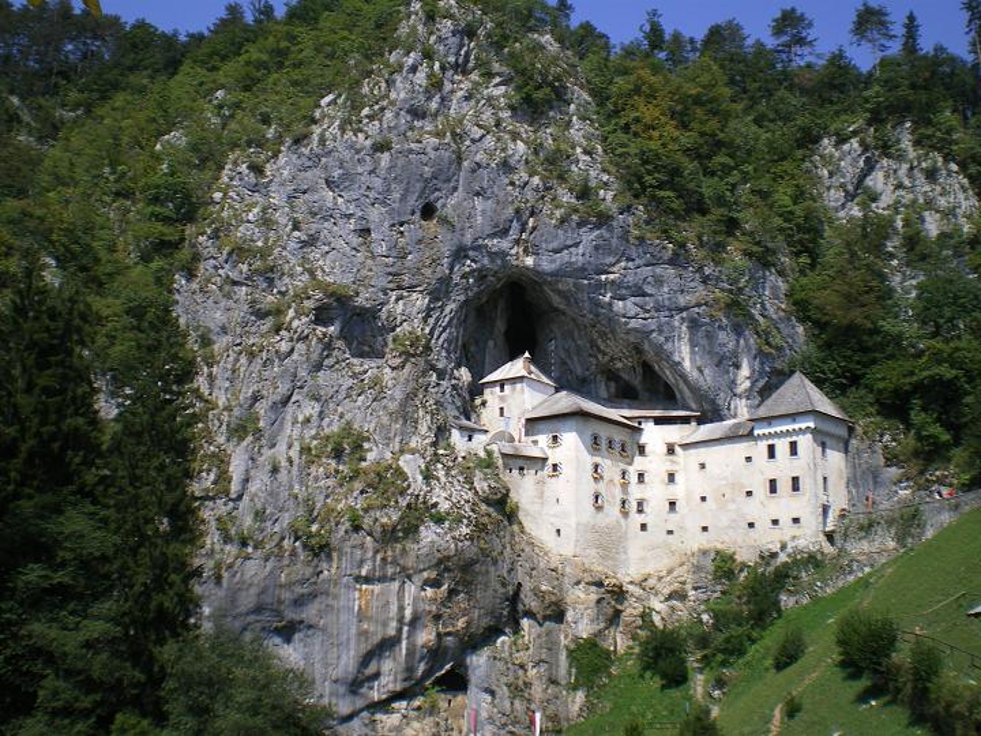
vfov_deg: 37.7
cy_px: 368
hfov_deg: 49.0
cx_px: 490
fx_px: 1077
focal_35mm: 38
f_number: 4.6
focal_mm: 6.3
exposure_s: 1/320
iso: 64
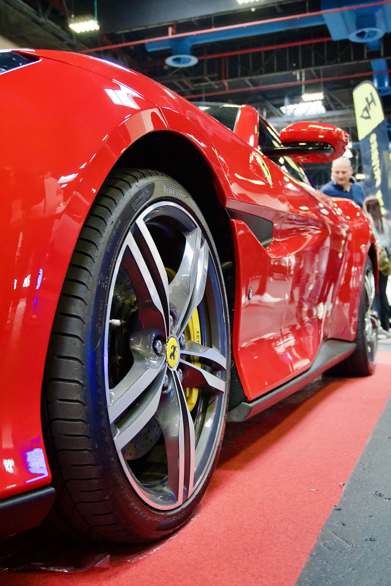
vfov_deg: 47.9
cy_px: 293
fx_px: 660
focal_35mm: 40
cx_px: 196
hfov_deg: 33.0
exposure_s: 1/160
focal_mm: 27
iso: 6400
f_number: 4.5
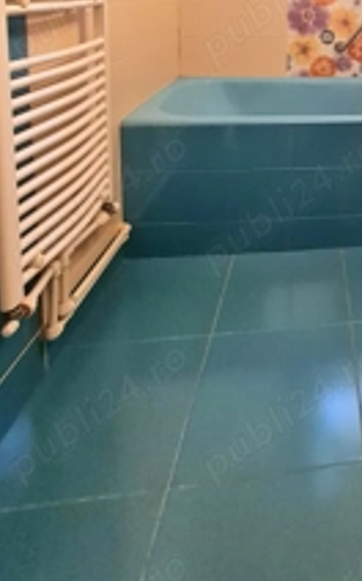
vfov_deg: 58.2
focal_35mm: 26
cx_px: 387
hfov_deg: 39.8
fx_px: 412
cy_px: 38
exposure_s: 1/50
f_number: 2.2
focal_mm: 2.2
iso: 250
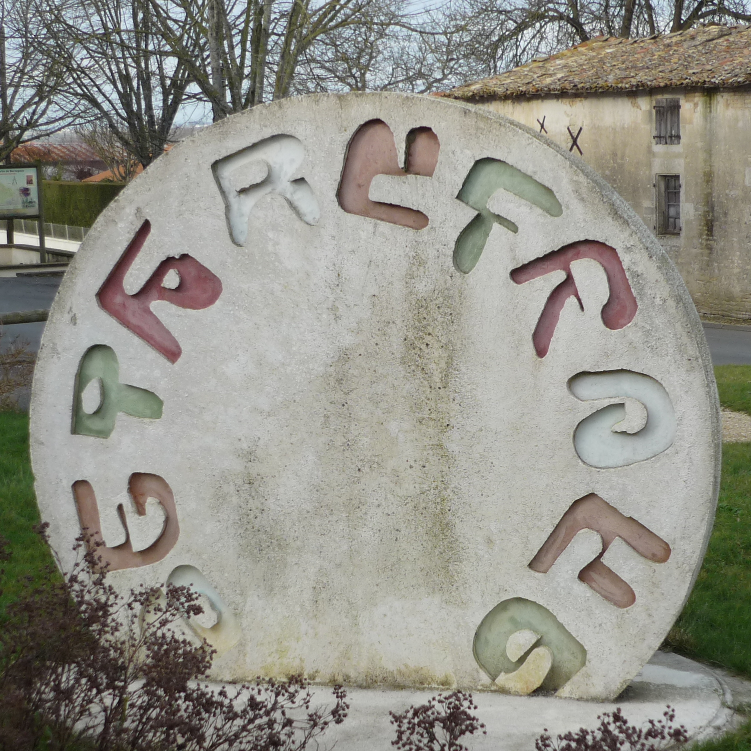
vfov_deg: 22.2
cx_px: 376
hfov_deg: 22.2
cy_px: 431
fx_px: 1915
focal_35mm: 78
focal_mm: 7.8
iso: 100
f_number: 3.1
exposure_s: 1/400
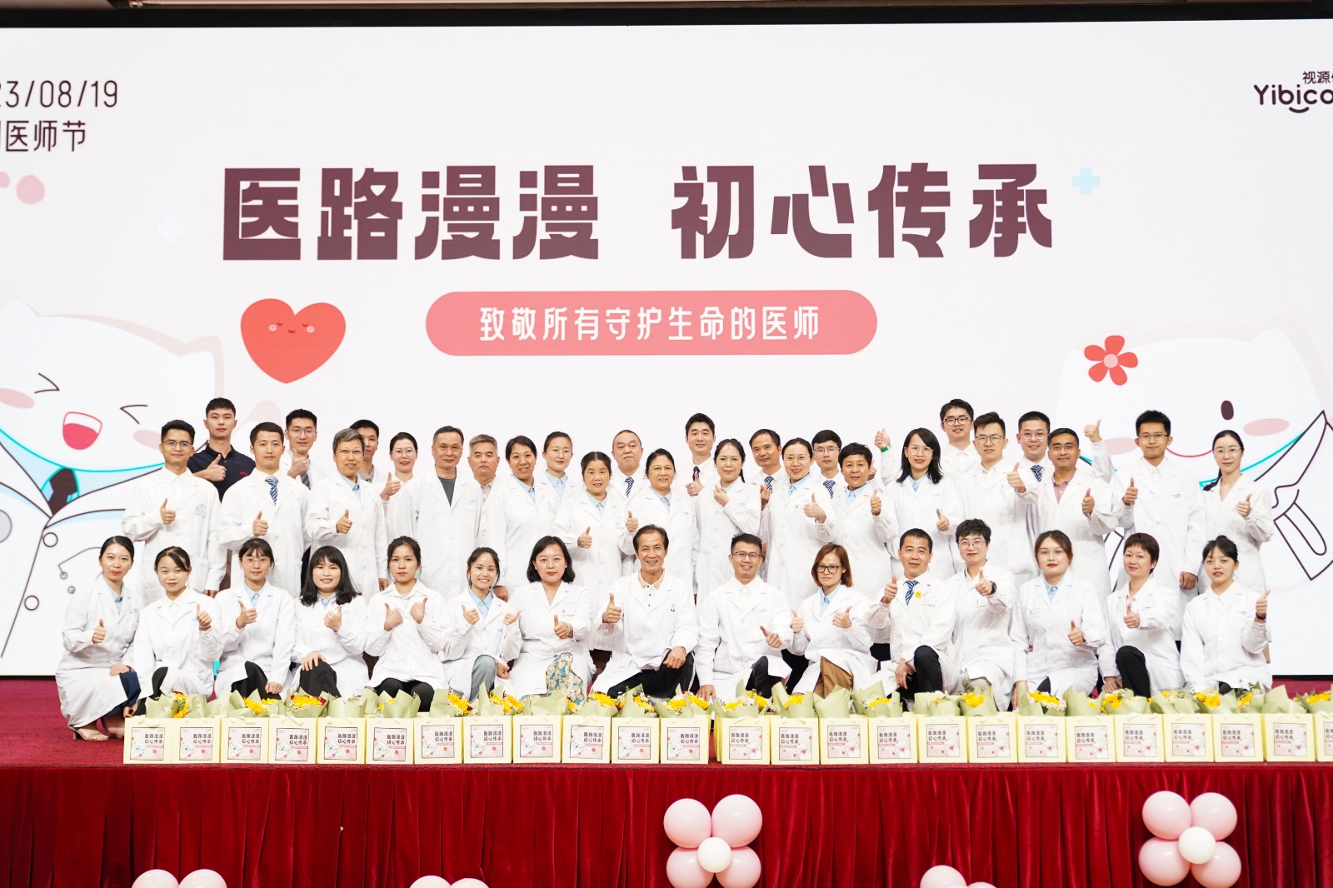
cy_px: 444
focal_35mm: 43
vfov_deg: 31.2
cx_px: 666
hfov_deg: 45.4
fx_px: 1592
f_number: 2.8
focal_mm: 43
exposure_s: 1/100
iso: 320
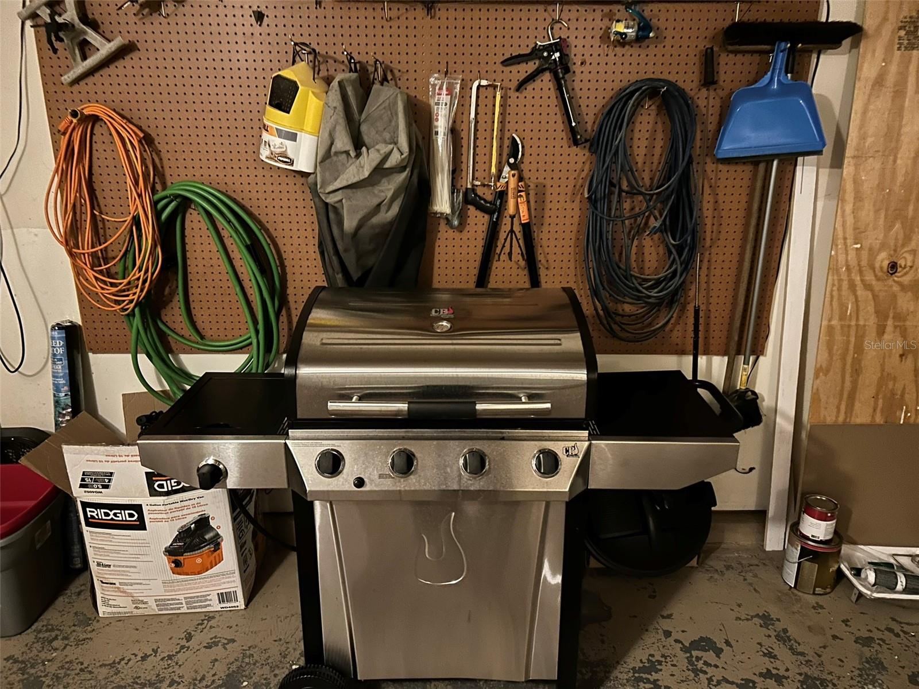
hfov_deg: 67.3
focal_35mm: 26
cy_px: 344
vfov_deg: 53.1
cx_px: 460
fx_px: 690
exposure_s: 1/15
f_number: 1.5
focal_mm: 5.7
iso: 640
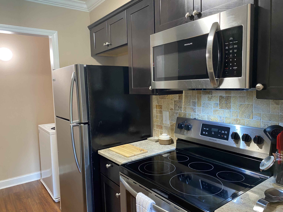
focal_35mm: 26
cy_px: 106
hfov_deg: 67.3
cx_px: 142
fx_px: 213
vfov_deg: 53.1
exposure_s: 1/60
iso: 320
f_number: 1.8
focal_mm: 4.25
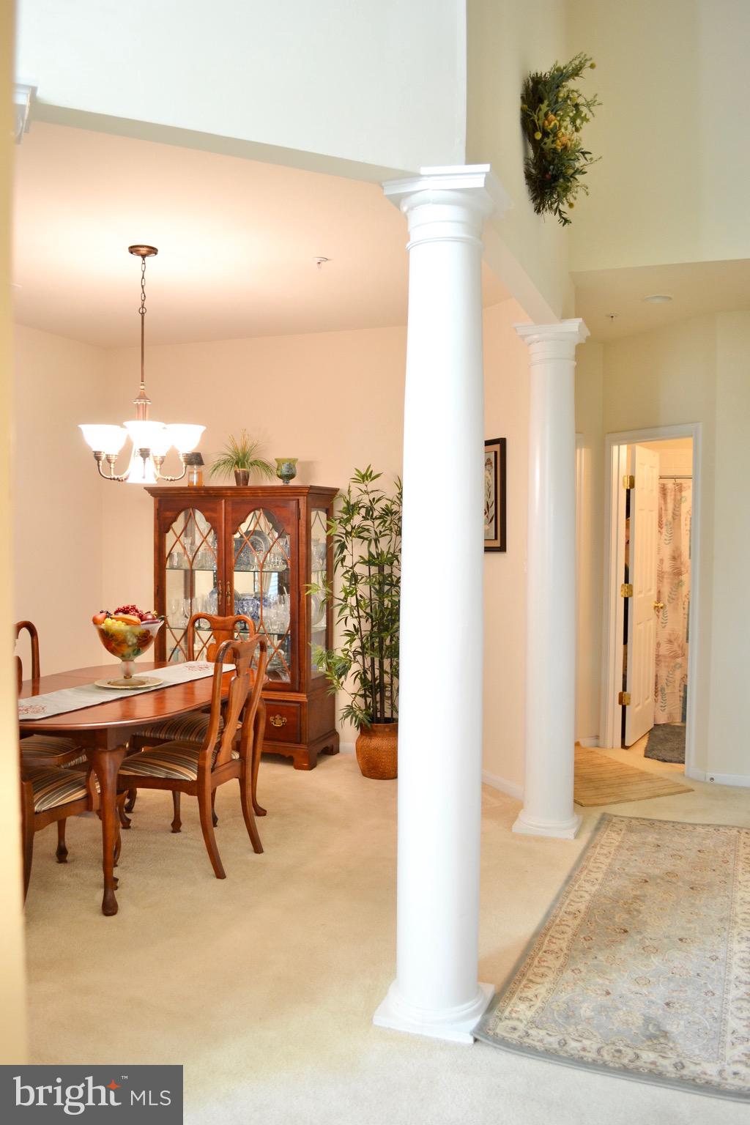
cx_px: 375
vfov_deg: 67.4
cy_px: 562
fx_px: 844
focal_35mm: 27
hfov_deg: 47.9
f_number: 3.5
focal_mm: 18
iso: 400
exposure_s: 1/15
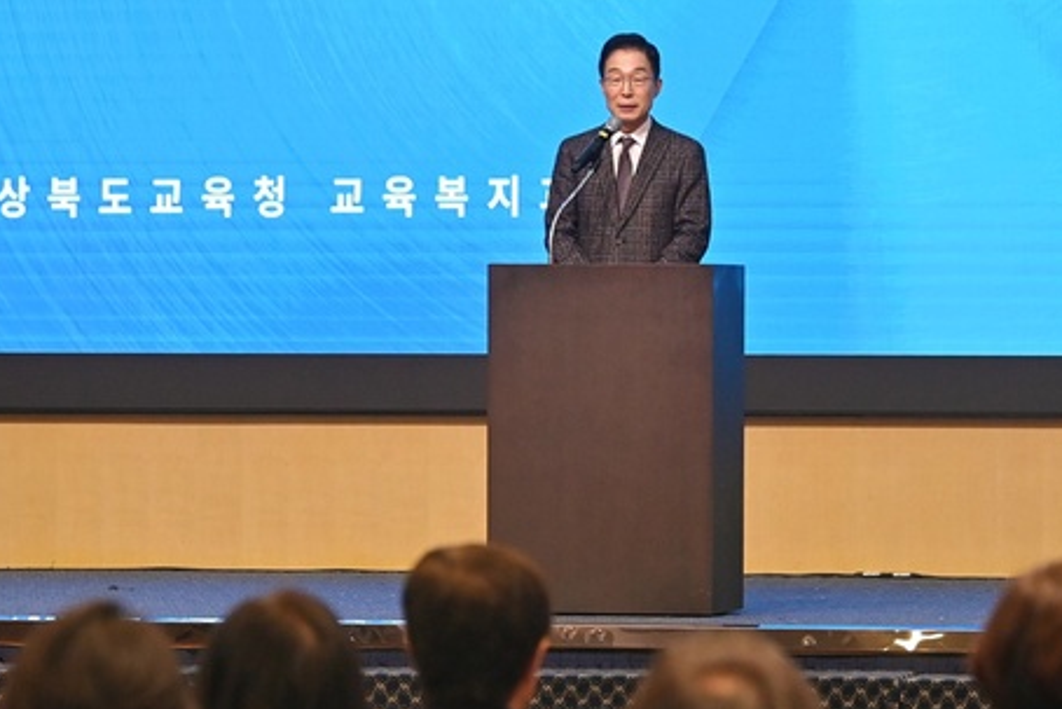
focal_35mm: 238
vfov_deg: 5.8
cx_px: 536
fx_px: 7023
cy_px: 288
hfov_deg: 8.6
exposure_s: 1/200
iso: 2500
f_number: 4.5
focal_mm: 120
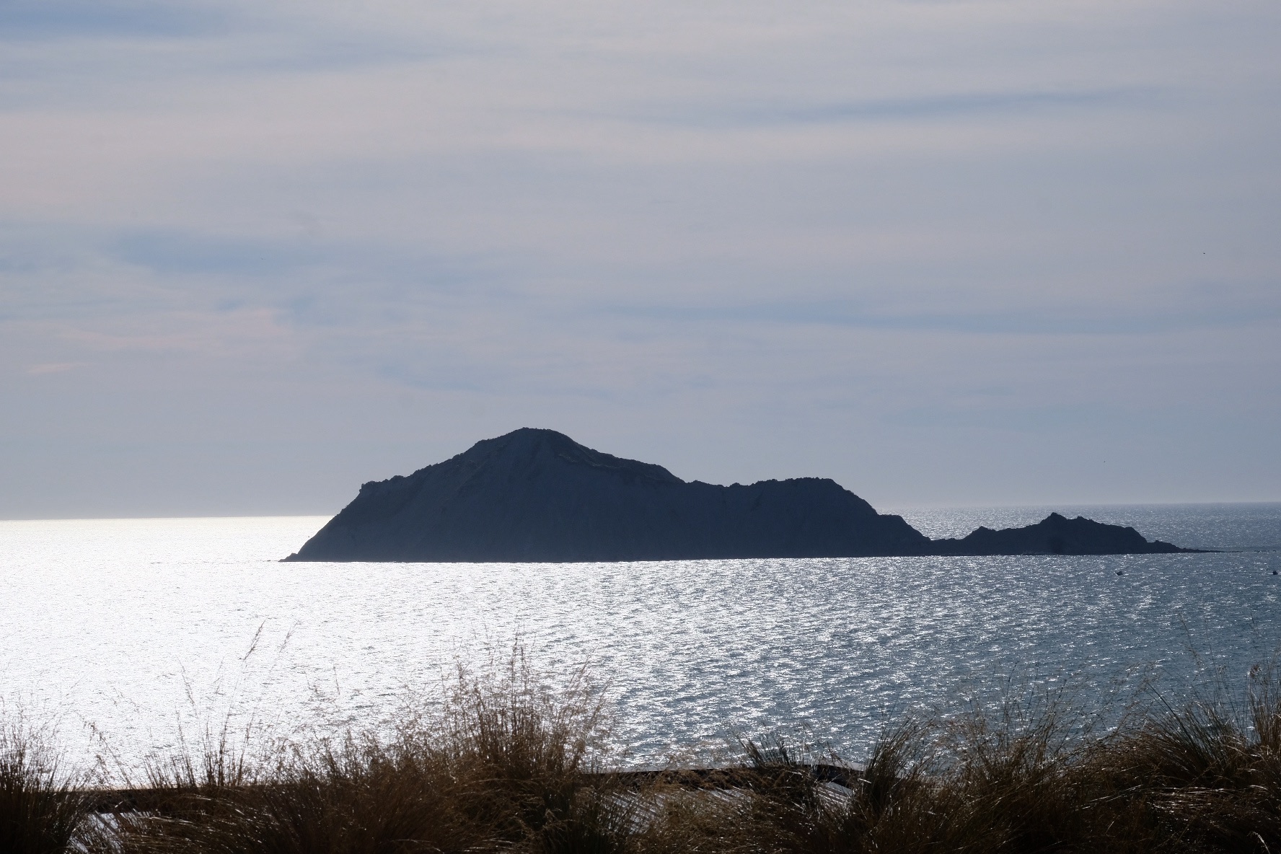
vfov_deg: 13.6
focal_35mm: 101
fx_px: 3594
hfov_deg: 20.2
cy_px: 427
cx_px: 640
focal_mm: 67.1
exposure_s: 1/1500
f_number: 13
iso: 400
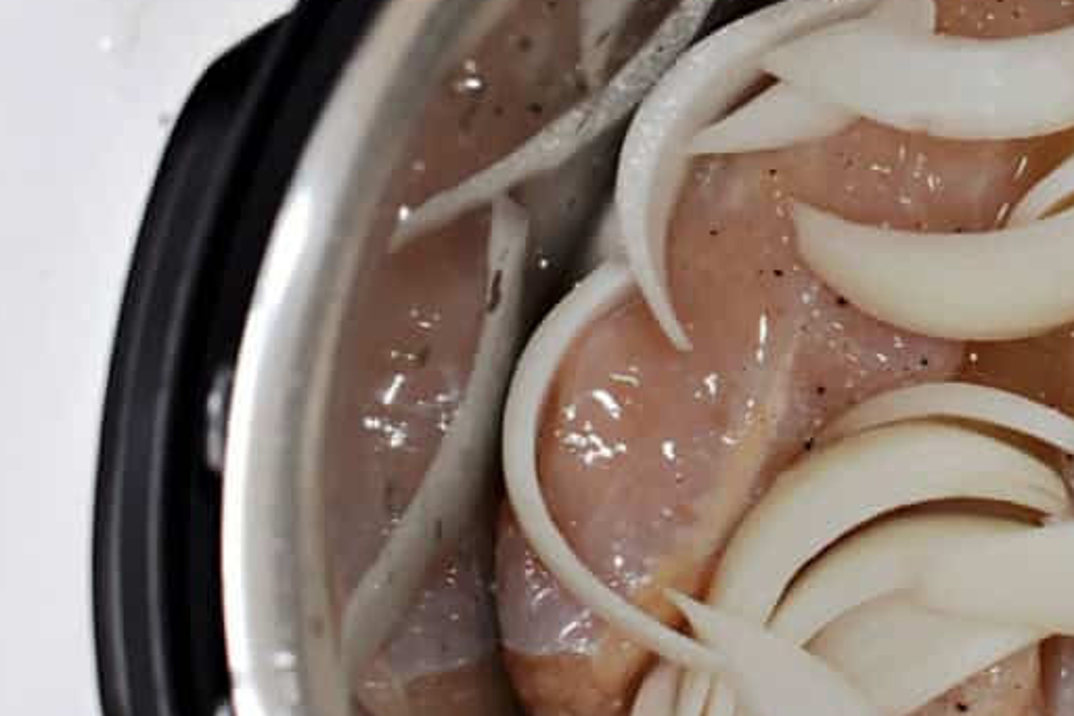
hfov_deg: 16.8
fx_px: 3490
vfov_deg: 11.7
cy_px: 439
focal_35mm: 117
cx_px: 1246
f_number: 5.6
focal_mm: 50
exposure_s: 1/160
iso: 2000
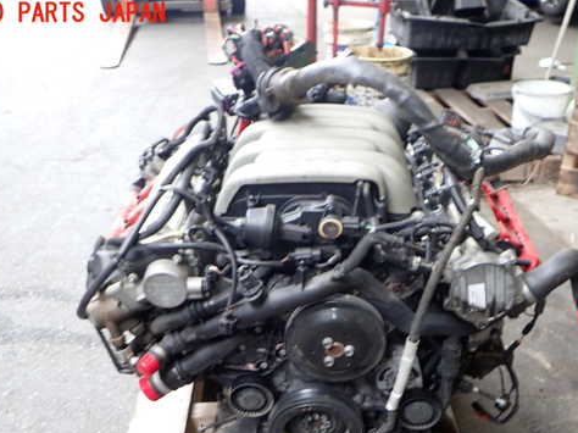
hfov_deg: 49.0
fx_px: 634
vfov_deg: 37.4
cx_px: 310
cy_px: 273
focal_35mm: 38
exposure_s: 1/50
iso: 200
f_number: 2.3
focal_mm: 5.4
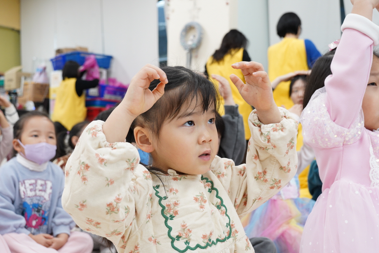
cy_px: 126
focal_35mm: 48
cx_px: 190
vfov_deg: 28.1
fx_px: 505
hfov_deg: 41.1
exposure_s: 1/50
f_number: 7.1
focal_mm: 48
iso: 2500
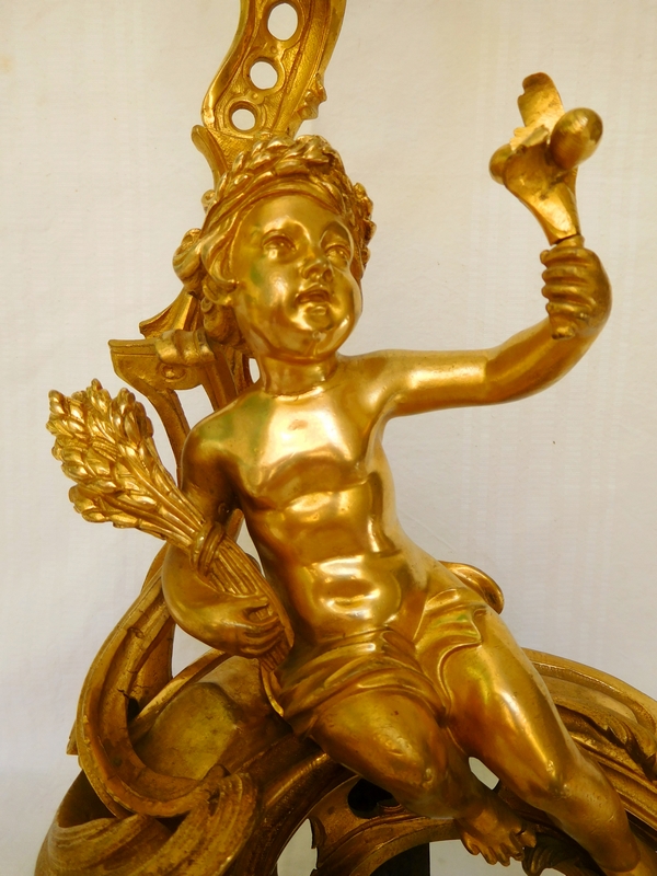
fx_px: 633
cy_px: 438
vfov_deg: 69.4
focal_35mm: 25
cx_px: 328
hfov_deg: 54.9
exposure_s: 1/100
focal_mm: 4.5
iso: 125
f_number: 3.4
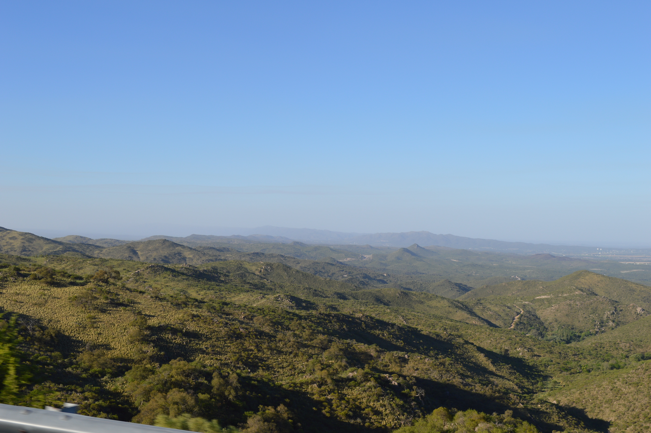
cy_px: 216
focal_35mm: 45
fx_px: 813
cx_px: 326
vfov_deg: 29.8
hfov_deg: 43.6
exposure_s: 1/200
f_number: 7.1
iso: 100
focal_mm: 30
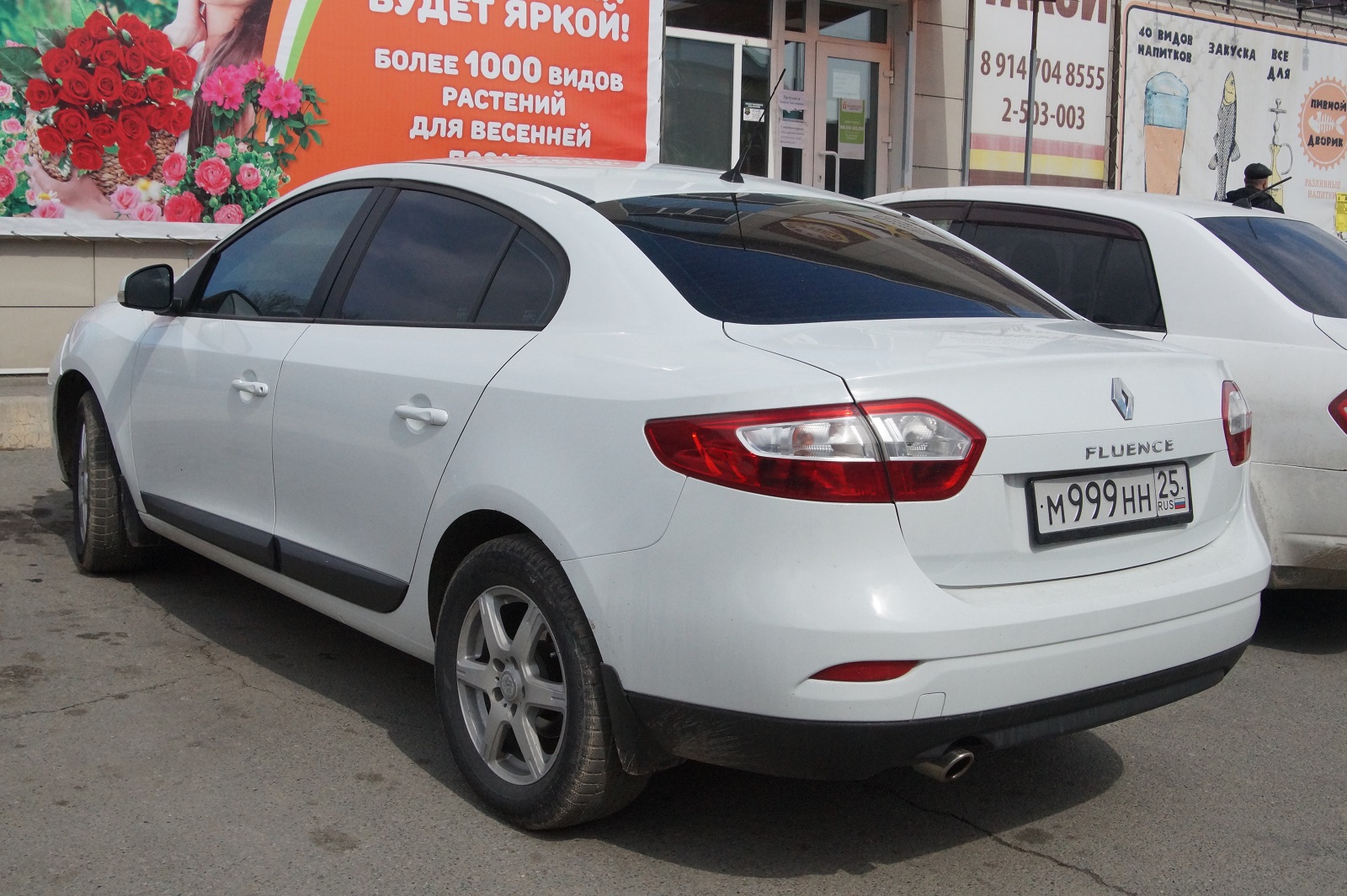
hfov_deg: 46.4
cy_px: 448
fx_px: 1571
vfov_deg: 31.9
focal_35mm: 42
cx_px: 674
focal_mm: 28
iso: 1600
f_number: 13
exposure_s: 1/2500
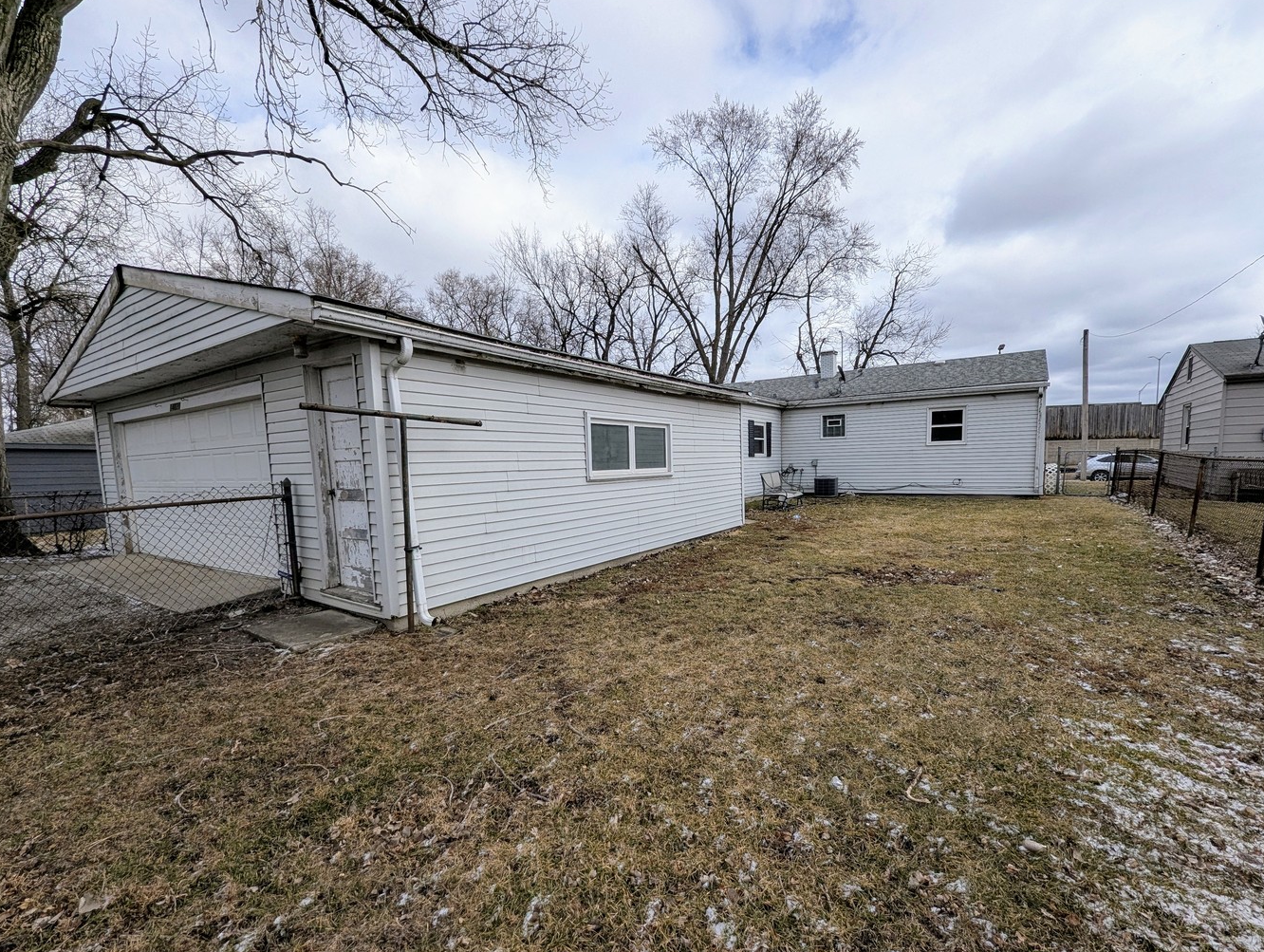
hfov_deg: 102.0
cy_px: 499
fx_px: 512
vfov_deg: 85.8
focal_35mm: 14
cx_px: 630
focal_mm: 1.95
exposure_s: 1/1692
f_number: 2.2
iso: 48
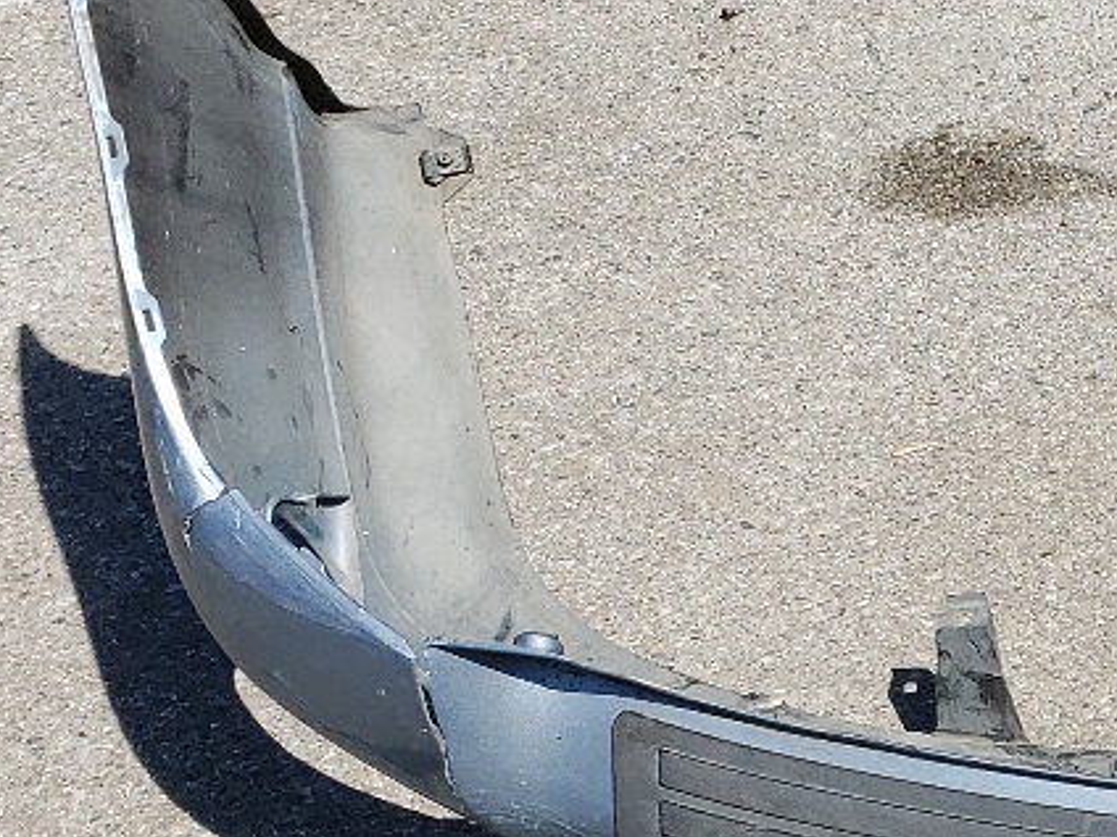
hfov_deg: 18.6
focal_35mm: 98
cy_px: 905
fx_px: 3162
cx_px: 1467
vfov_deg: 14.8
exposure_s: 1/3333
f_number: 1.5
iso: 50
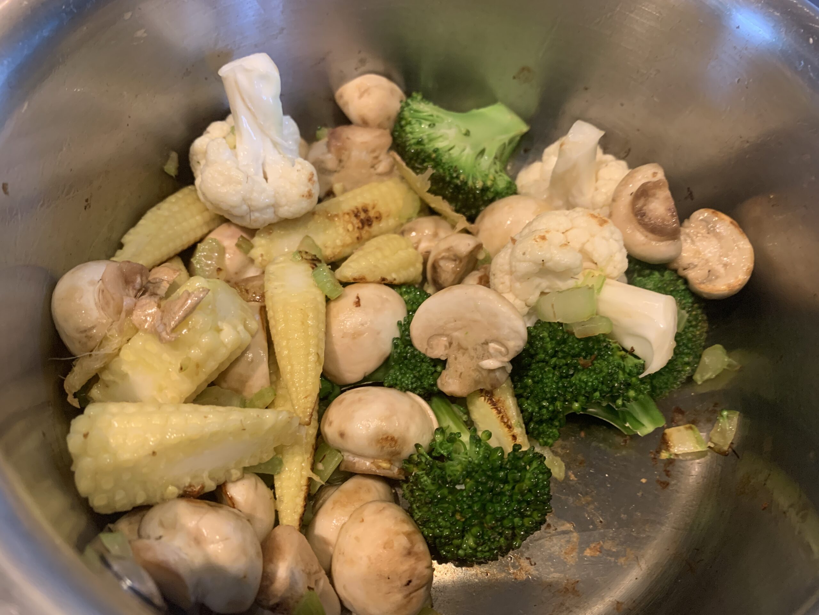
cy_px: 308
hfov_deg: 67.3
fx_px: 615
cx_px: 410
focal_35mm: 26
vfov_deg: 53.1
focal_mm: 4.25
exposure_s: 1/50
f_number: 1.8
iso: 250
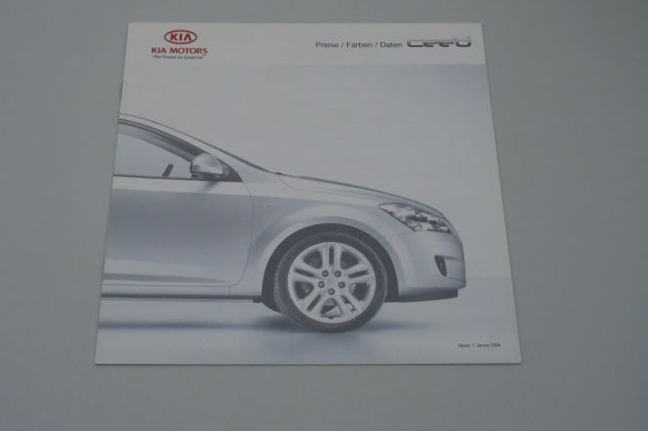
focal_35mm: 47
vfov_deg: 28.6
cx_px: 297
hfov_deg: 41.9
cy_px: 210
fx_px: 845
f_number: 8
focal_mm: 28.9
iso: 12800
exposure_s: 1/200
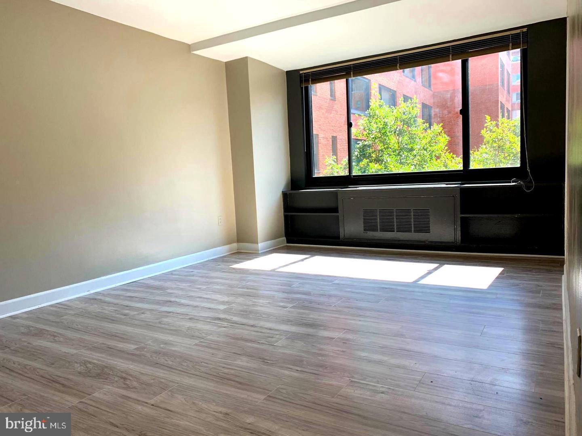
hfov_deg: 67.3
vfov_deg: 53.1
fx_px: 437
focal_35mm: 26
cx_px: 291
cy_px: 218
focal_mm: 4.25
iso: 25
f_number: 1.8
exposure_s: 1/122
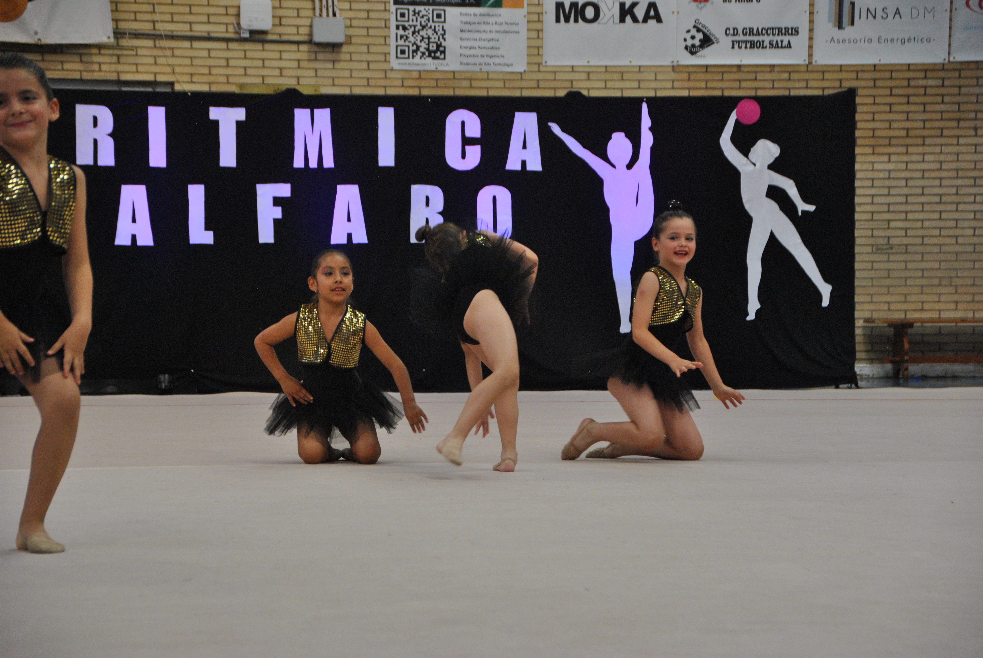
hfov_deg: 18.2
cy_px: 329
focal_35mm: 112
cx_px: 492
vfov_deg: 12.2
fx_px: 3076
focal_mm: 75
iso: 800
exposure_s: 1/200
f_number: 5.3
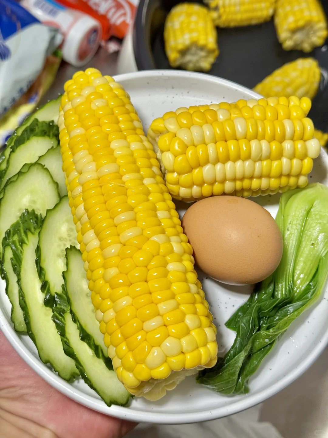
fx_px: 606
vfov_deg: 39.7
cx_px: 164
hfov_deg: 30.3
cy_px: 219
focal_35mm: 48
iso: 64
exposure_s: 1/444
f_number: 1.78
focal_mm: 6.76
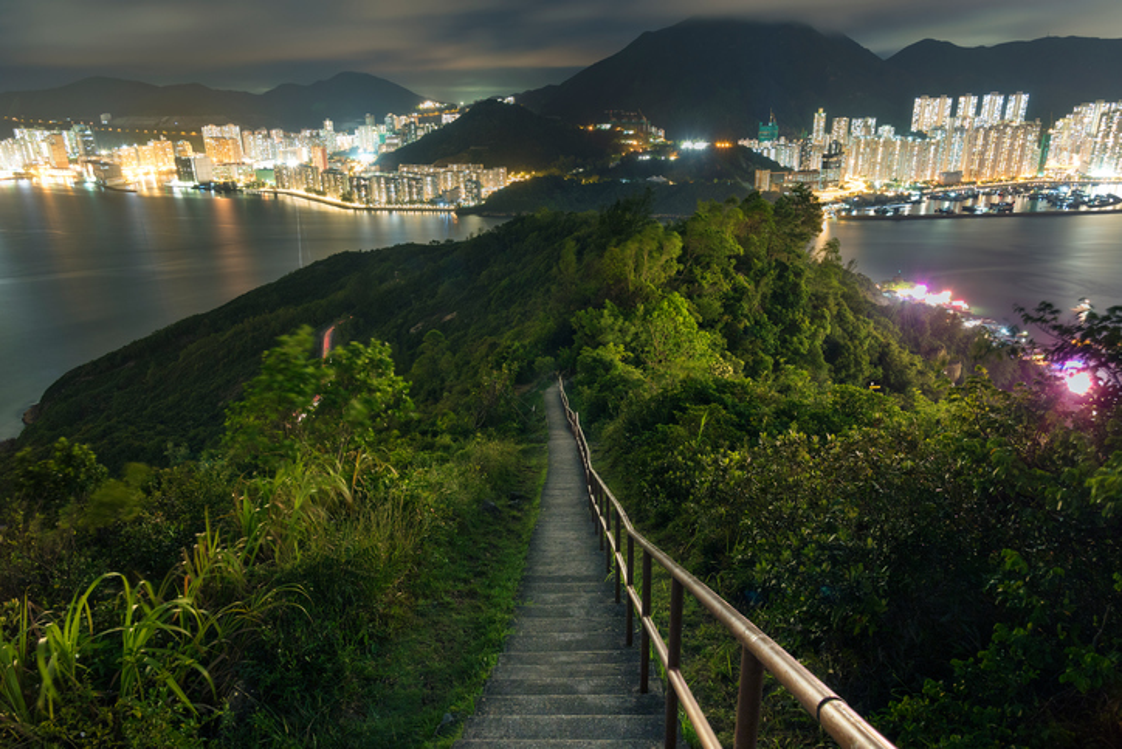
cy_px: 374
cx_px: 561
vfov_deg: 53.2
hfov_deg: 73.7
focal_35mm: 24
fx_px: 748
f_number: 11
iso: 400
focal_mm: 24
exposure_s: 247
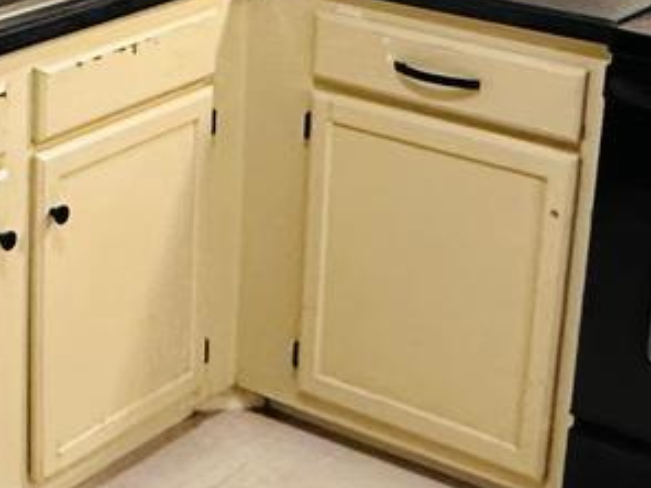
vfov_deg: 15.2
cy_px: 108
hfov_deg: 20.0
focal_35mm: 97
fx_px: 1824
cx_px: 125
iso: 500
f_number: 2.2
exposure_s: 1/60
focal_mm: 2.22
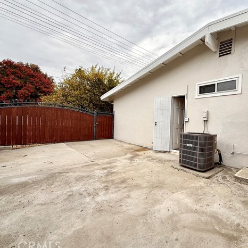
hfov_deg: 81.7
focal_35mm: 17
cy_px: 126
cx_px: 161
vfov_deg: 84.0
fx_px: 138
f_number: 2.2
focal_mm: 2.22
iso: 50
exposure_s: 1/901
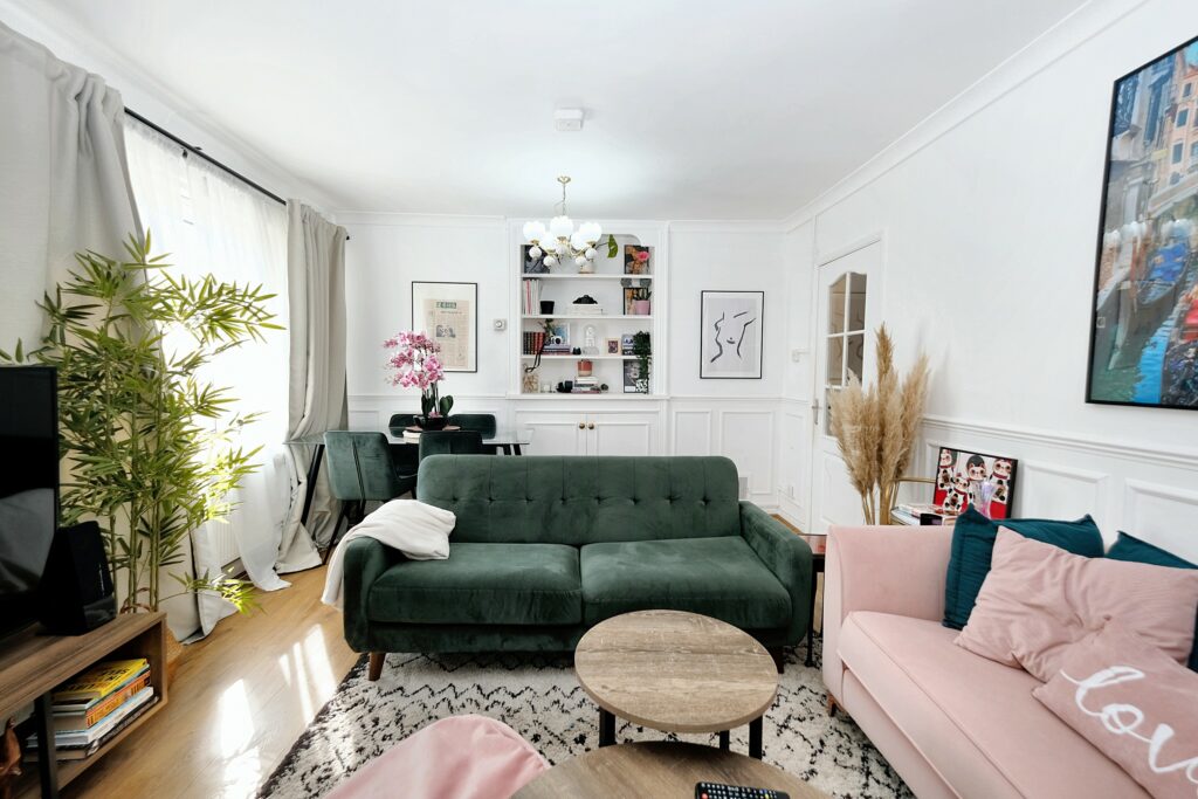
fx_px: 499
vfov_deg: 77.3
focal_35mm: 15
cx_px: 599
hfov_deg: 100.4
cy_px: 400
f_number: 4
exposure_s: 1/90
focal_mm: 10
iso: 200
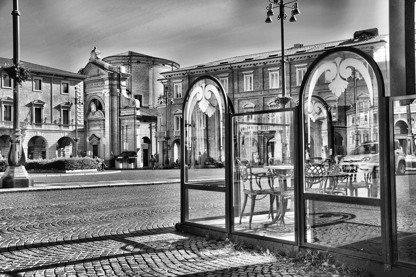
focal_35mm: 42
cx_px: 208
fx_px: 485
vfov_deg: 31.9
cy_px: 138
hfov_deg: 46.4
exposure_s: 1/640
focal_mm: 28
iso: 100
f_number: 4
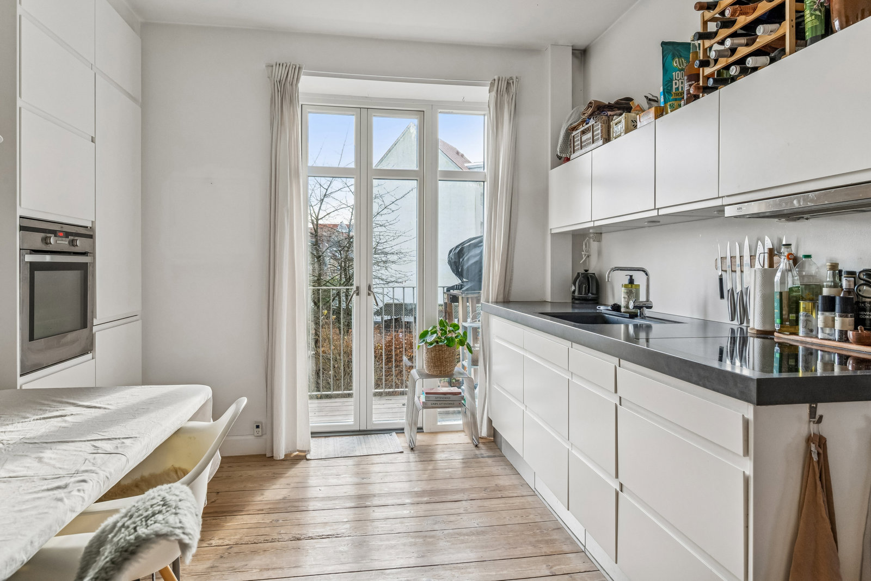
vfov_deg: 59.5
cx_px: 436
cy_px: 290
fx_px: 508
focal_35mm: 21
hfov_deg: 81.2
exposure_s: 1/50
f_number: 9
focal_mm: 21
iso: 640
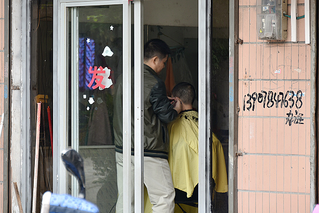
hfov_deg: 8.8
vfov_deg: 5.9
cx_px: 185
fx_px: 2074
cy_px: 83
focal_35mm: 234
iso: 110
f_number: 5.6
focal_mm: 180
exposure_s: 1/30
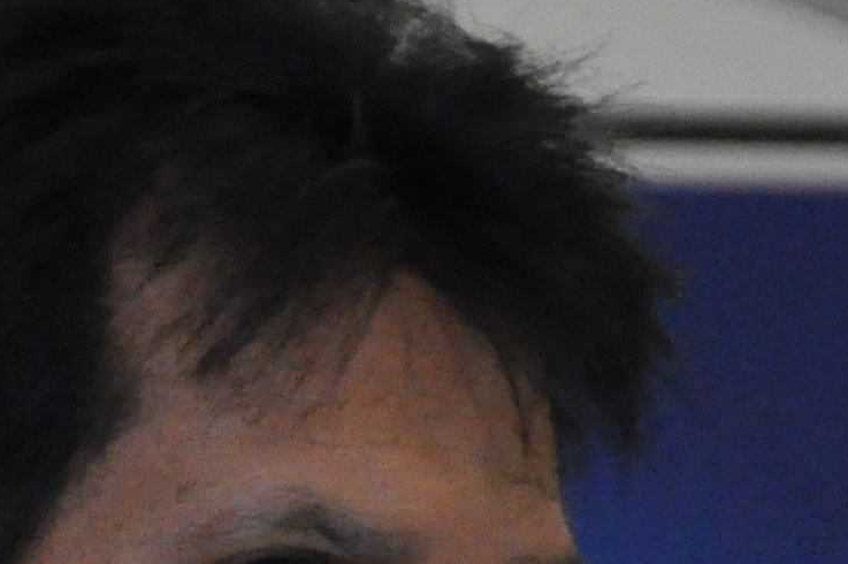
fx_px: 21555
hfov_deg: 2.3
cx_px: 528
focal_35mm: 916
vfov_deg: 1.5
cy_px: 1089
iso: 2000
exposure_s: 1/125
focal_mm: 105
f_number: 5.6
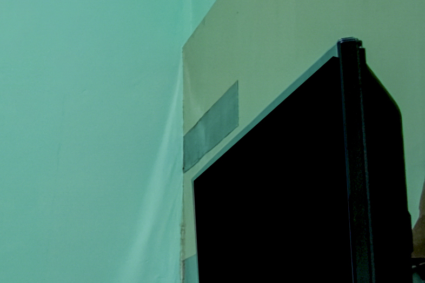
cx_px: -1201
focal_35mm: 119
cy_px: 408
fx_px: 1405
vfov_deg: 11.1
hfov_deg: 8.6
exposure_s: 1/2.5
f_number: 8
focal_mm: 10
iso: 160
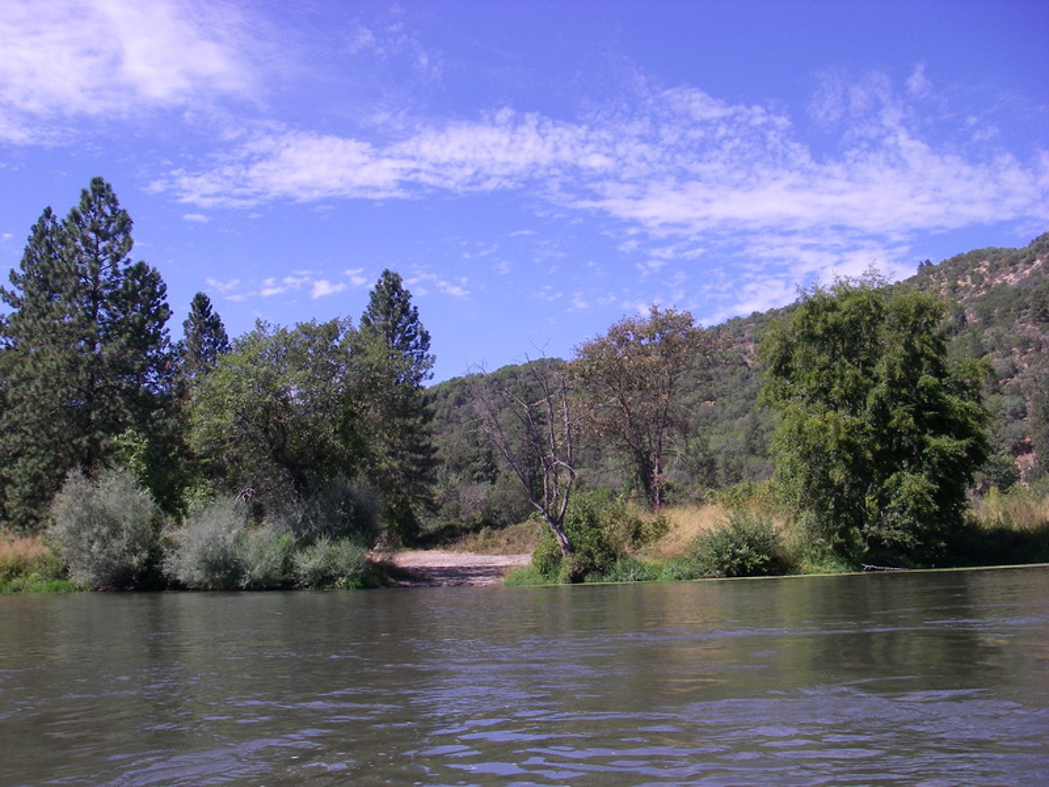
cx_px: 524
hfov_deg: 49.0
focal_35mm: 38
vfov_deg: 37.7
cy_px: 394
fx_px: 1152
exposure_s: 1/160
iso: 64
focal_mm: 6.3
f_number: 6.6
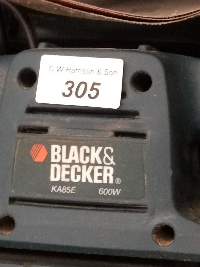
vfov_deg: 21.2
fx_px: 701
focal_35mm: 91
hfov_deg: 16.1
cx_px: 172
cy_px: 218
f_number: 2.2
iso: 320
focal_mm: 4.15
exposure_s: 1/20
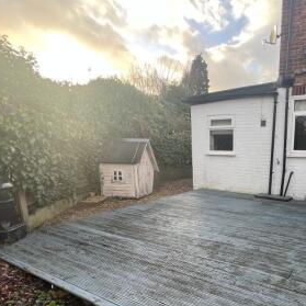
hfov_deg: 60.4
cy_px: 203
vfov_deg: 63.4
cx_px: 240
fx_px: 240
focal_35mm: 24
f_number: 1.8
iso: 32
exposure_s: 1/136
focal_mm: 1.57
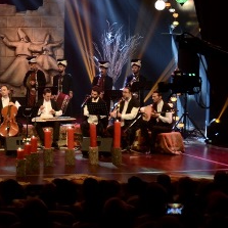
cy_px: 90
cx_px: -34
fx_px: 872
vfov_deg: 14.9
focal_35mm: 117
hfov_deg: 14.5
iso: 1000
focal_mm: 32
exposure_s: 1/30
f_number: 4.2
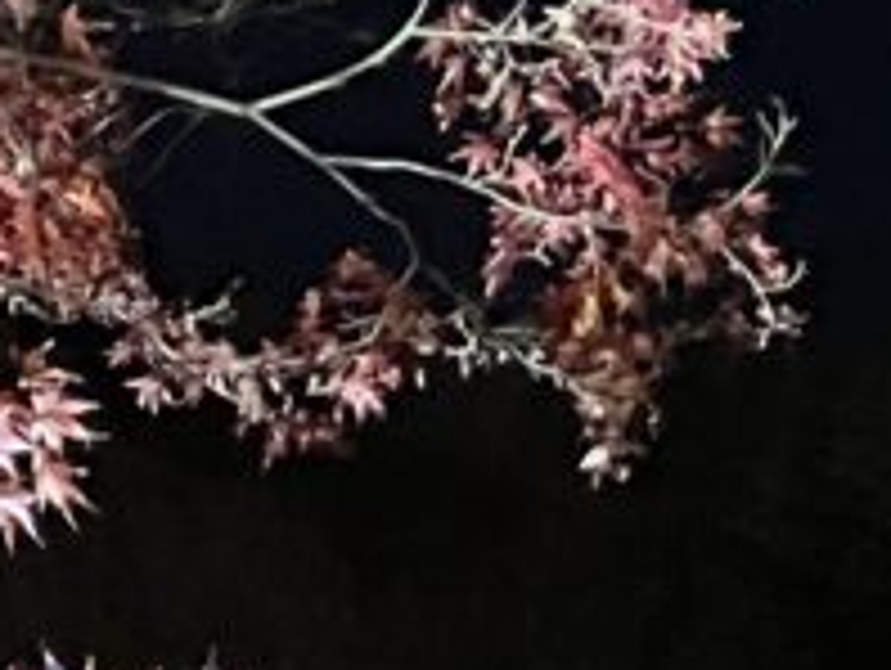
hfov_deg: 10.8
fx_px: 4665
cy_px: 2023
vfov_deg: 7.3
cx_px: 958
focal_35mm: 181
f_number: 1.8
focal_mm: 3.99
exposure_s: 1/17
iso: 1250
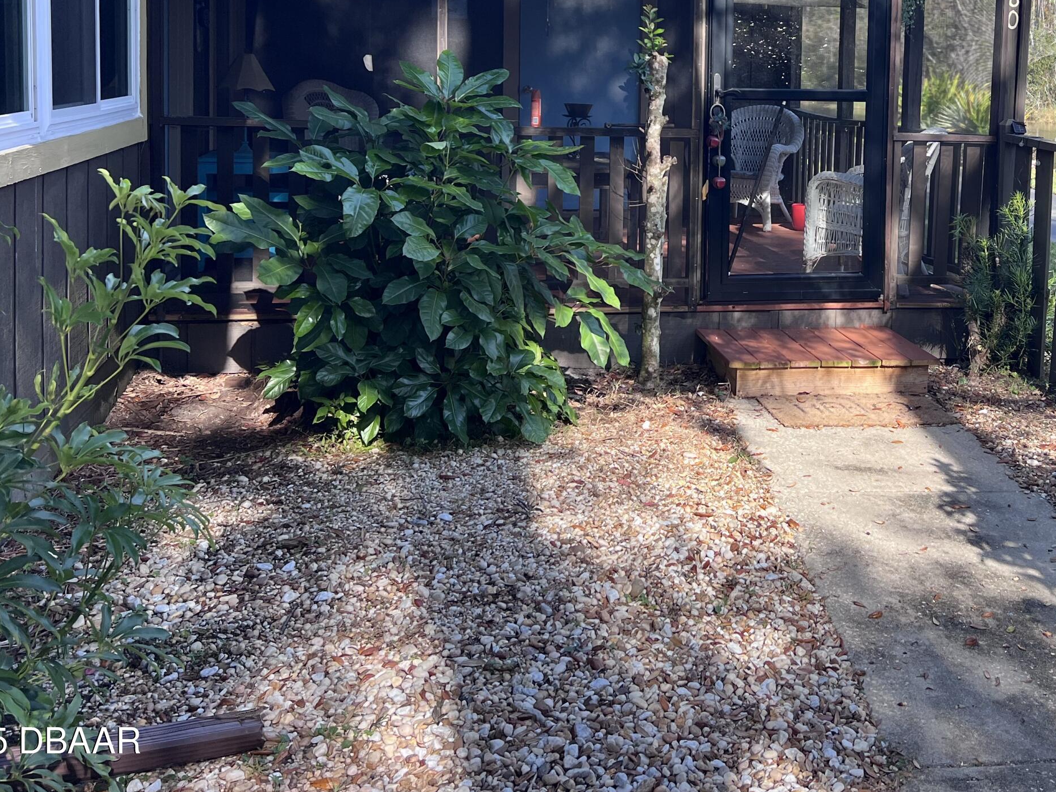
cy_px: 160
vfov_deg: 33.4
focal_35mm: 42
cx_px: 752
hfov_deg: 43.8
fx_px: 1281
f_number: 1.5
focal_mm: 5.7
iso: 50
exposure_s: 1/887
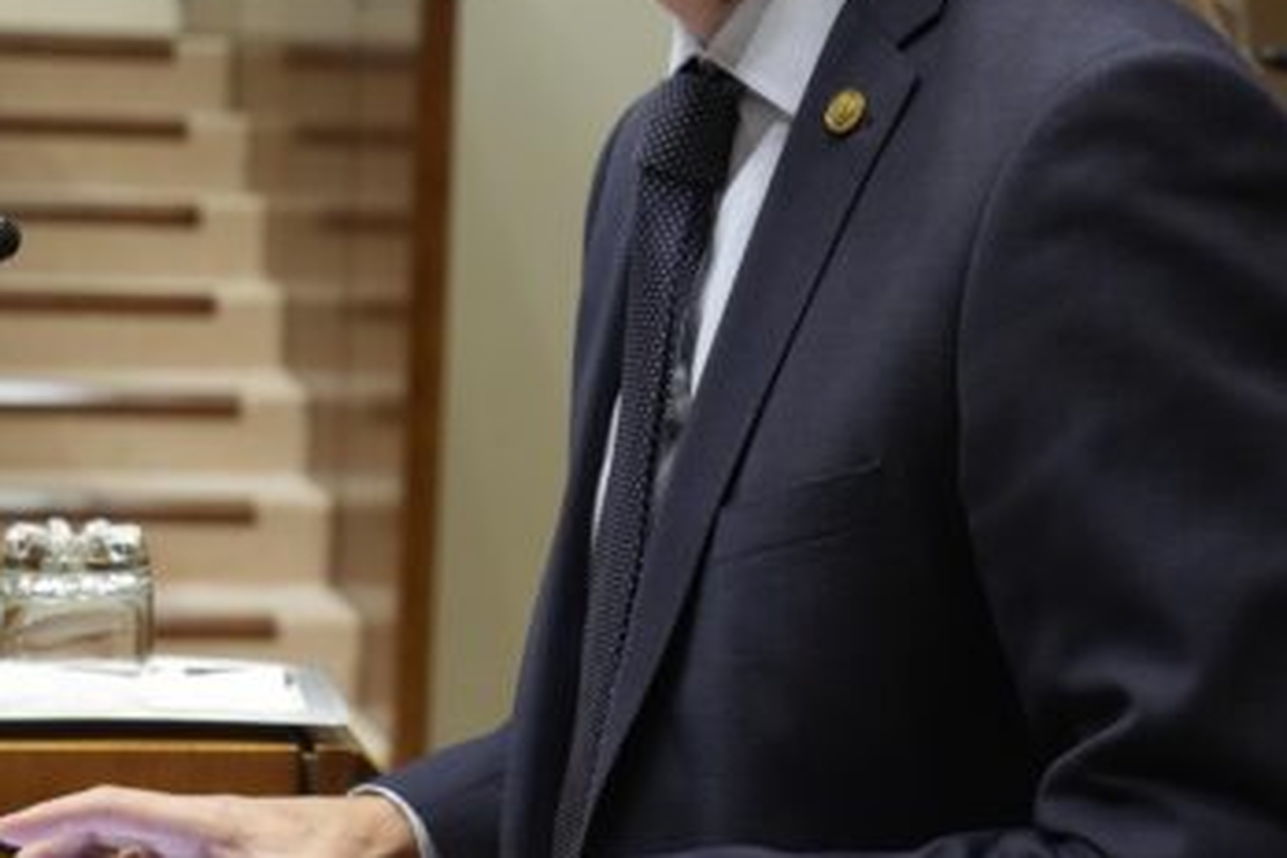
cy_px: 181
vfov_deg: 12.2
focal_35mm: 112
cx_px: 570
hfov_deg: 18.3
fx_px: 4004
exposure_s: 1/200
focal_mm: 56
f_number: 5.6
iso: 3200
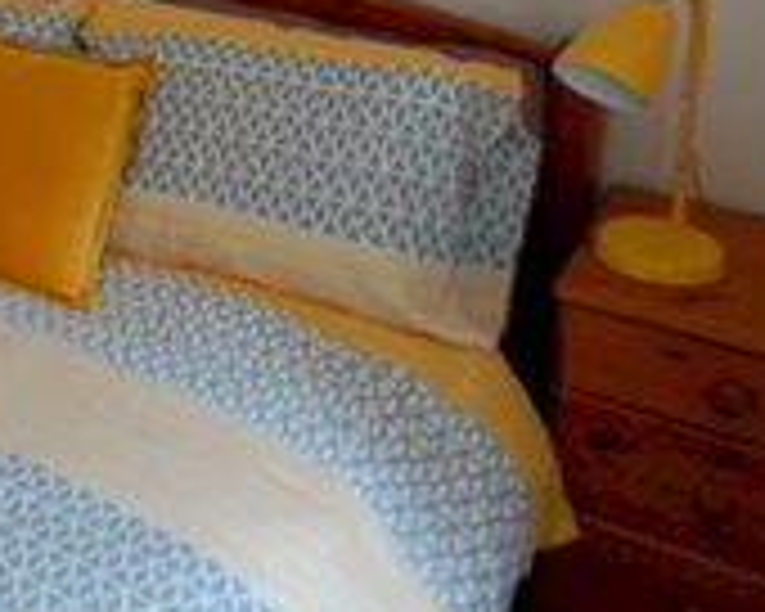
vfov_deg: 24.3
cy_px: -81
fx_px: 1313
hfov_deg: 28.7
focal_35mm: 58
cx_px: -122
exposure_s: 1/15
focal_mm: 10
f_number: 4
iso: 800
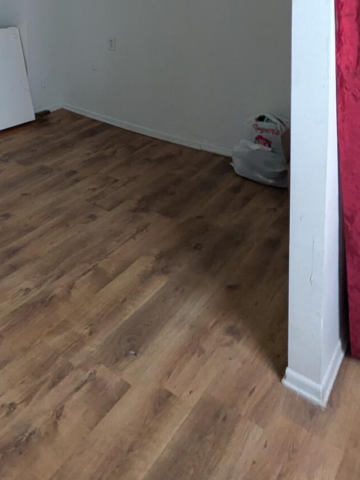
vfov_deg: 47.4
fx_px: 458
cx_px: 19
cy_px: 15
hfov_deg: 39.1
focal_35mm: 33
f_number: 2.2
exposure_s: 1/120
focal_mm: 1.83
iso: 177
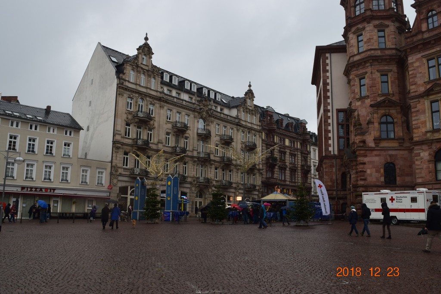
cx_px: 220
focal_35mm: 33
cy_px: 147
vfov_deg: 39.9
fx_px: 404
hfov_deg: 57.2
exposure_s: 1/80
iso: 400
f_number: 8
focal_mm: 22
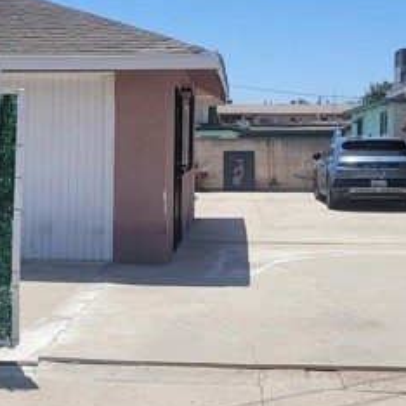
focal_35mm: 58
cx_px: 135
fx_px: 770
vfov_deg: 29.4
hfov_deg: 29.3
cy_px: 151
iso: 16
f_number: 1.8
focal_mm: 6.7
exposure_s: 1/1402
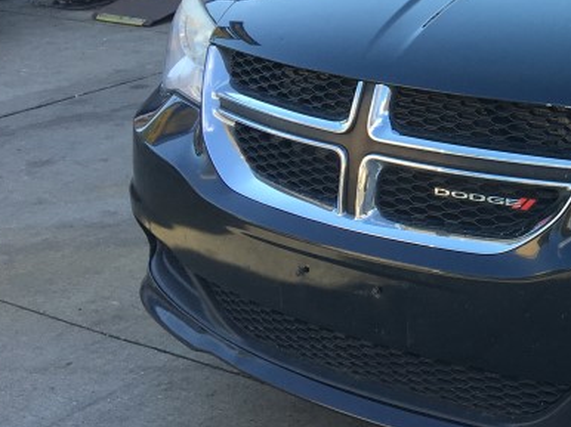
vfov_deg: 18.7
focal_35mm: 77
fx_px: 1269
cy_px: 27
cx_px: 664
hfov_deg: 23.4
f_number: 2.2
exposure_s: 1/311
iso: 25
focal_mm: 4.15
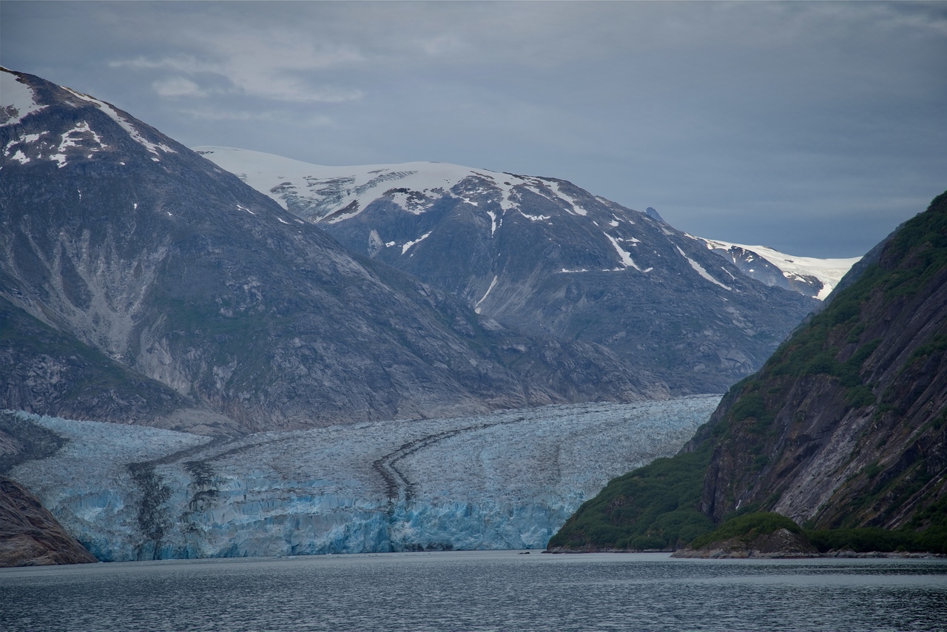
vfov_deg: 11.4
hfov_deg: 17.1
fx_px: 3157
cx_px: 474
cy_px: 316
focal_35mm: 120
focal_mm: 120
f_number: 7.1
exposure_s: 1/250
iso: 100
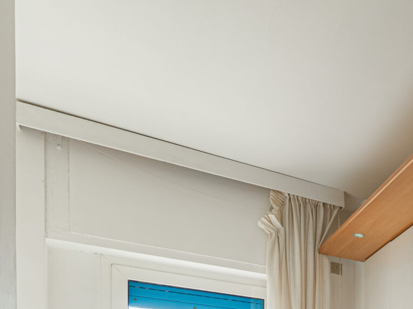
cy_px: 448
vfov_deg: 25.3
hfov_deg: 31.0
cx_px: 557
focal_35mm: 45
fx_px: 537
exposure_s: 1/200
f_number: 10
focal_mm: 14
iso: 200
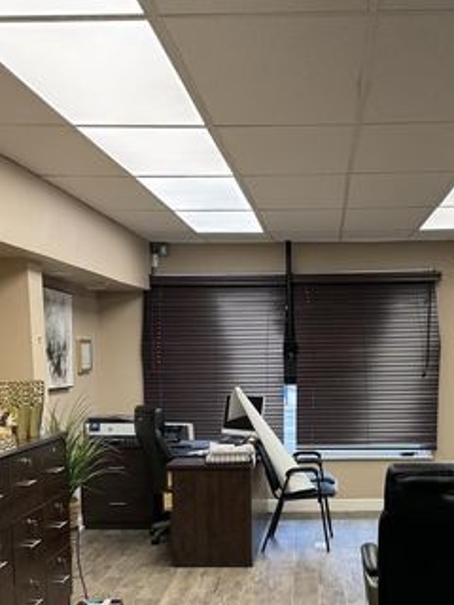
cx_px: 276
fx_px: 874
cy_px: 464
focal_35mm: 50
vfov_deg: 37.1
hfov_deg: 29.0
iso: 100
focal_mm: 6.76
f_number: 1.78
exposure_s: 1/120
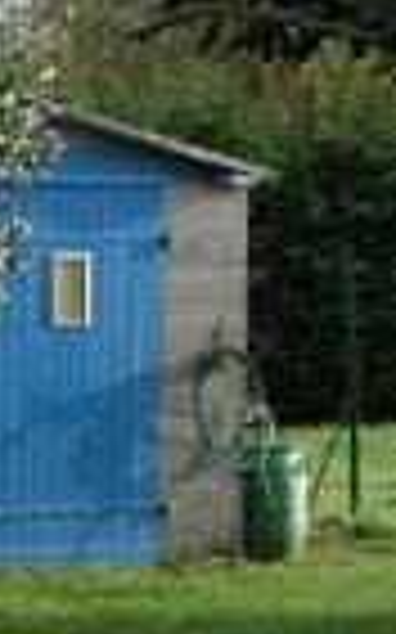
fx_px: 3094
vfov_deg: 11.6
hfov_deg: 6.2
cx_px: -1134
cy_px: 63
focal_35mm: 179
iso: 100
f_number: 4.5
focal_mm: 8.9
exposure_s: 1/180
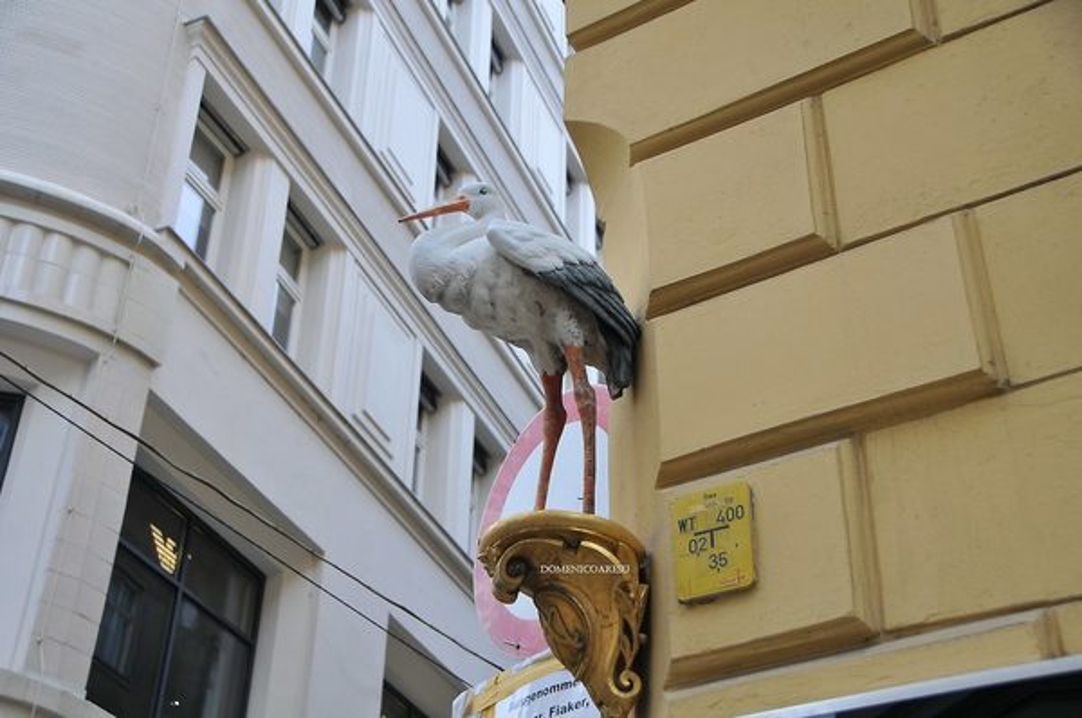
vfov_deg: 28.0
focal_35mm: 48
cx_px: 541
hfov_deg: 41.2
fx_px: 1440
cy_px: 359
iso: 200
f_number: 4.2
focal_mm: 32
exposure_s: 1/80
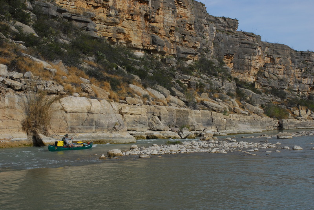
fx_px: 524
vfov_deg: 22.7
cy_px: 105
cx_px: 157
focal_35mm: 60
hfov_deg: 33.4
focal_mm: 40
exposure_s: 1/320
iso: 160
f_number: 10
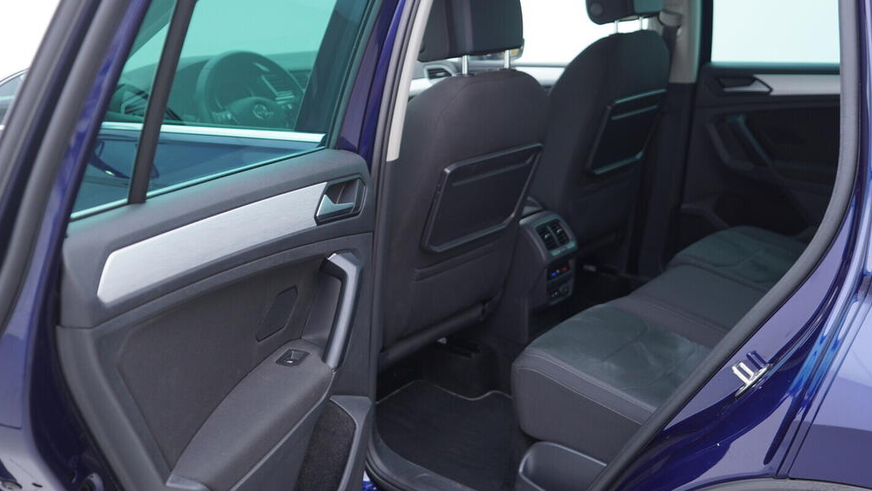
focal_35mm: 38
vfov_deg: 31.2
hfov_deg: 52.8
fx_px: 879
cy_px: 206
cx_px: 435
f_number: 2.8
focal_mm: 24
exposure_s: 1/40
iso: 200
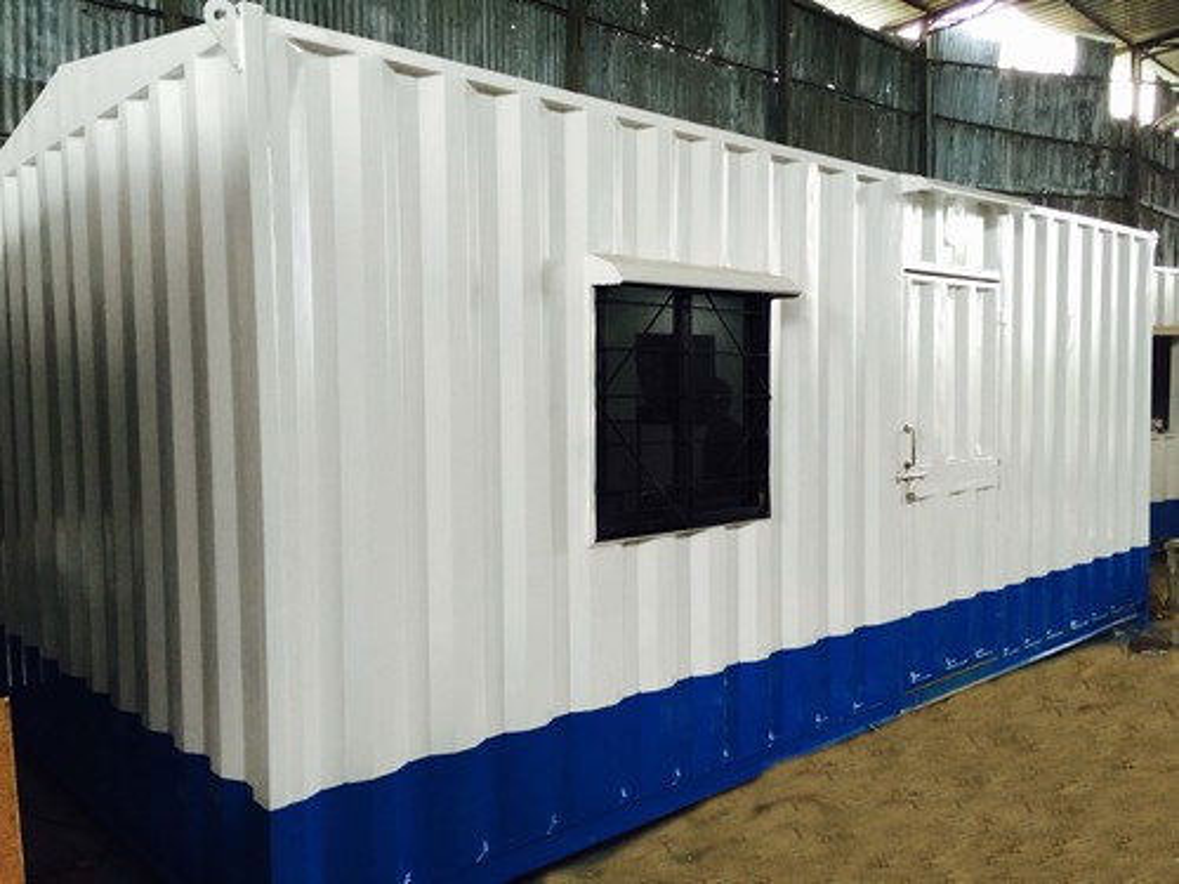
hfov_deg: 61.7
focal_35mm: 29
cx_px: 590
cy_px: 442
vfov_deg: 48.2
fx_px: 988
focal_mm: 4.15
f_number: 2.2
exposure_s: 1/33
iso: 64
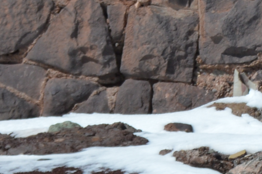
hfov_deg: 3.3
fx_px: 4346
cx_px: 947
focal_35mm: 598
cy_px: -419
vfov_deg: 2.3
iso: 100
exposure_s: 1/320
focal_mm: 55
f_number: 9
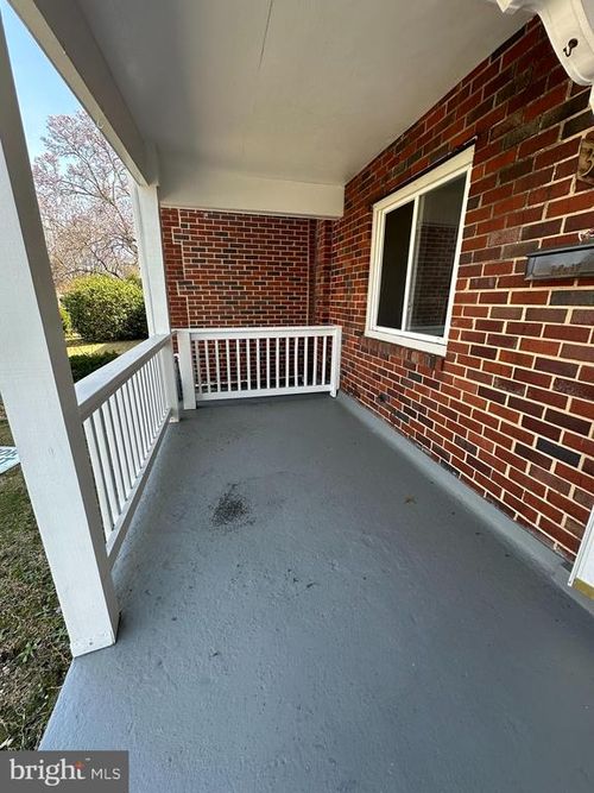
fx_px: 320
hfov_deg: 85.7
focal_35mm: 14
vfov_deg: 102.1
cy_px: 396
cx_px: 297
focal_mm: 2.22
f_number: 2.2
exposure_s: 1/160
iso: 40
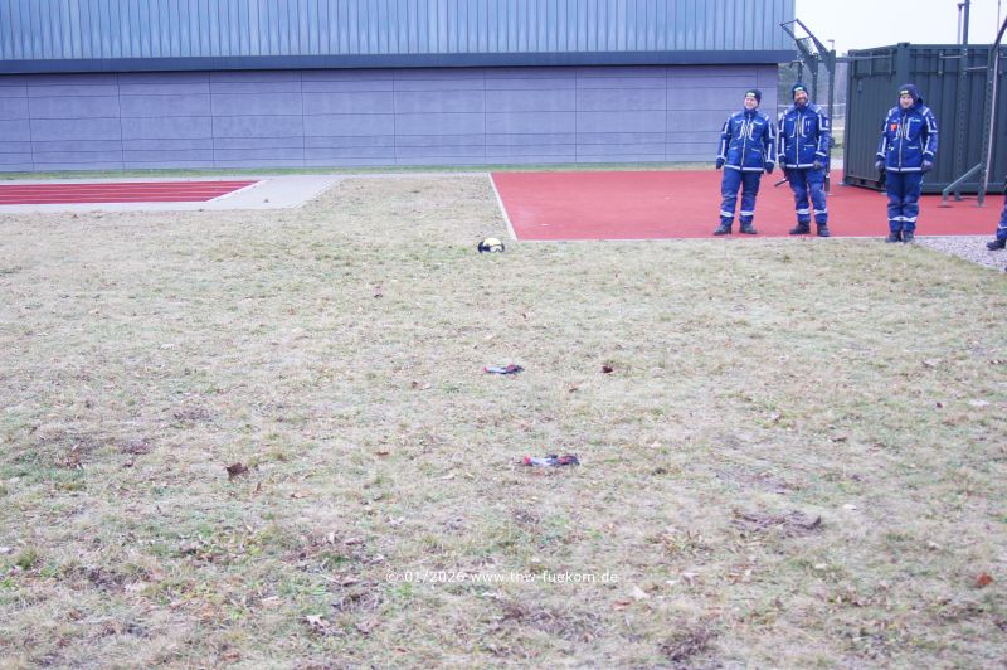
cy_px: 335
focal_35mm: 42
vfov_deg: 31.8
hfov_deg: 46.4
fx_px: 1174
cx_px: 504
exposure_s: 1/50
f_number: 4.5
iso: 250
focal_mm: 28
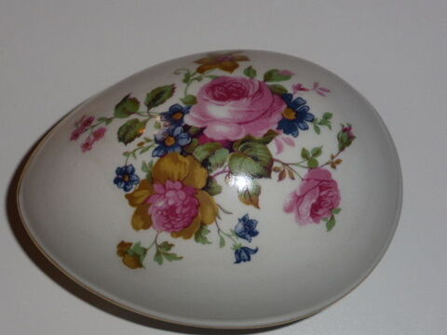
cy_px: 168
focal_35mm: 111
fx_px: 1433
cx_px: 224
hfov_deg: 17.7
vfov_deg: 13.3
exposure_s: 1/60
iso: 100
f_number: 5.3
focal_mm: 18.2
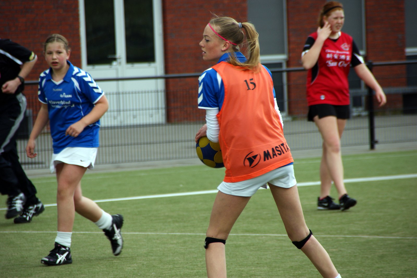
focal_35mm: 345
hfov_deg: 6.0
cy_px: 139
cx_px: 208
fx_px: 3994
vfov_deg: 4.0
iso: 200
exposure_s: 1/250
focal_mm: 230
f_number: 6.3
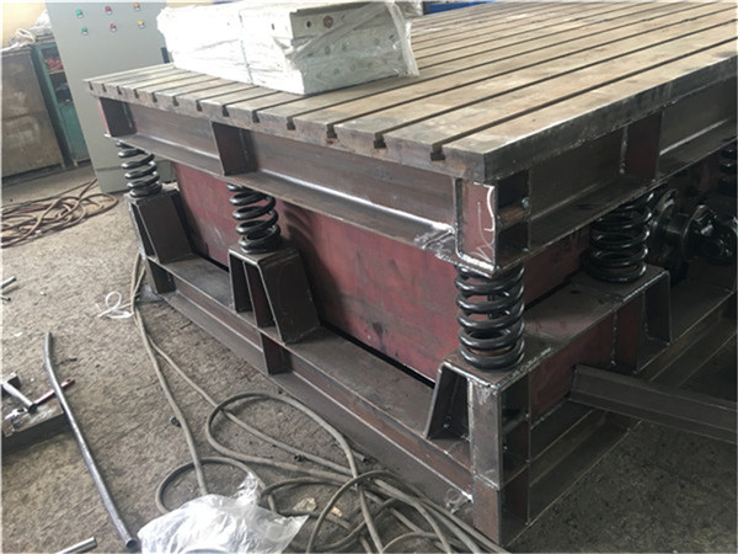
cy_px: 277
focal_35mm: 29
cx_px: 369
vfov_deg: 48.2
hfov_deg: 61.7
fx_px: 618
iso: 50
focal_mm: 4.15
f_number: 2.2
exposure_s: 1/17
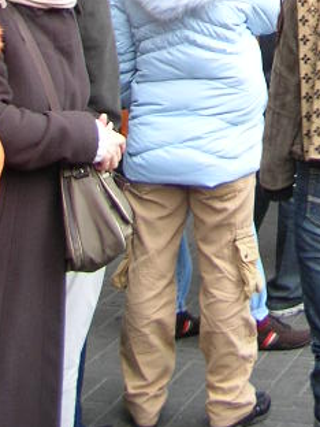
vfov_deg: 15.5
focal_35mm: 115
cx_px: 424
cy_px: -255
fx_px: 1417
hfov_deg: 12.5
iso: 50
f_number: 2.8
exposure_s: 1/16
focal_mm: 5.8
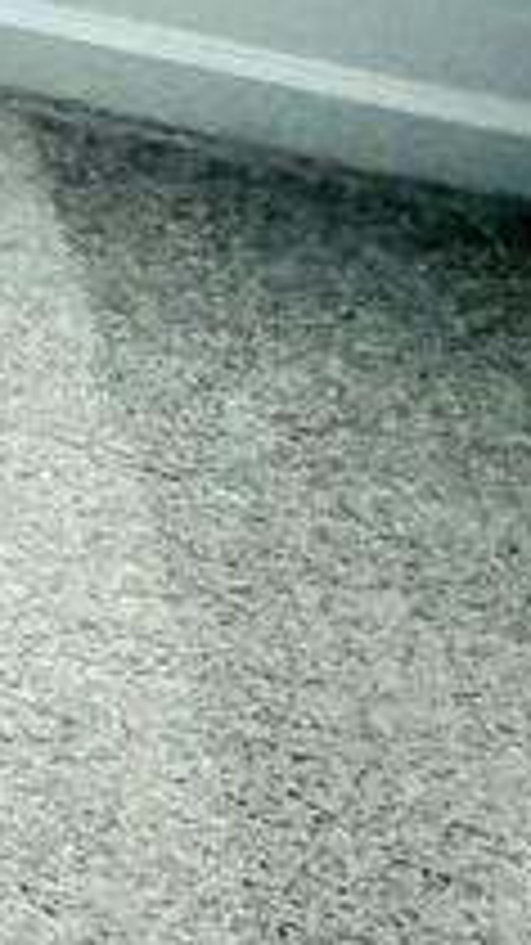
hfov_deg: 6.6
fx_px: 2906
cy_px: -1354
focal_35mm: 116
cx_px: -1962
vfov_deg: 13.4
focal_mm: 2.22
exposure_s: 1/120
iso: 125
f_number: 2.2
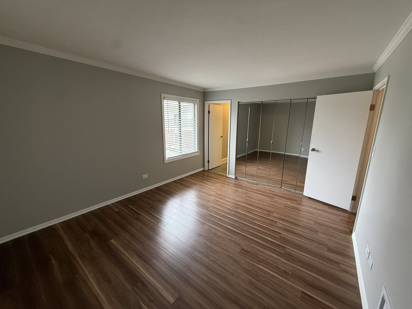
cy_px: 154
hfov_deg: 102.1
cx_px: 206
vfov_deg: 85.7
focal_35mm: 14
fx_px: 167
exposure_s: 1/120
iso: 320
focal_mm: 2.22
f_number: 2.2
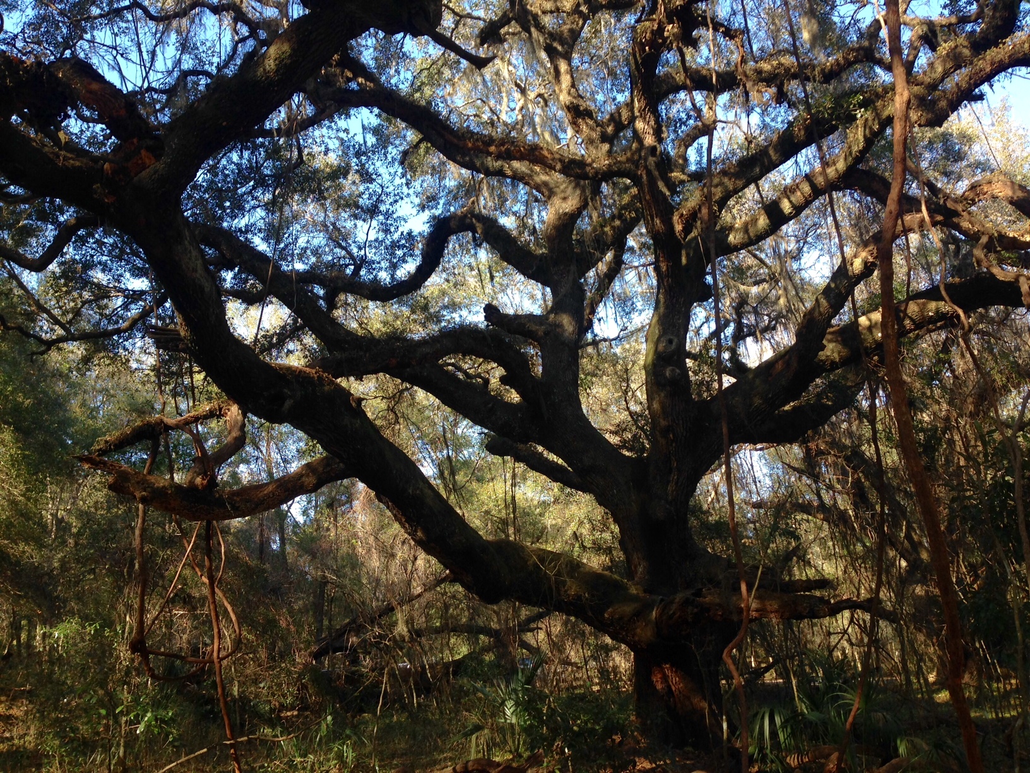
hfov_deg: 55.4
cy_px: 386
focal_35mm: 33
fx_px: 982
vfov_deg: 42.9
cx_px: 515
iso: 50
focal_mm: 4.12
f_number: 2.4
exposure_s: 1/237
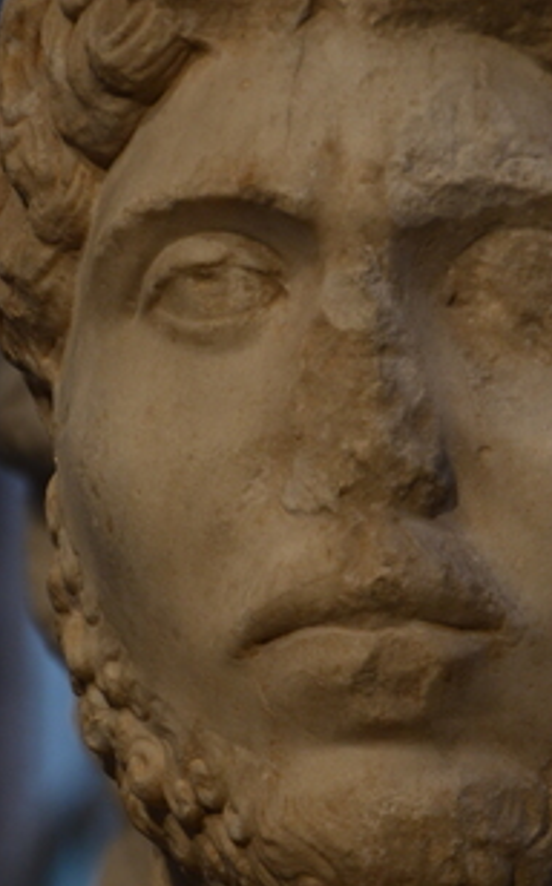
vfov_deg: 6.4
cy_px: 708
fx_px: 7934
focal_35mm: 329
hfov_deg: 4.0
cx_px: 440
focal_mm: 100
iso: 500
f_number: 5.6
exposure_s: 1/60
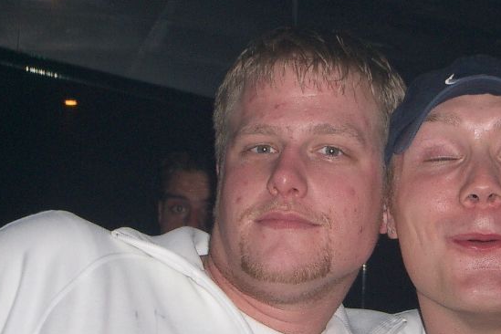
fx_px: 1322
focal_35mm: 95
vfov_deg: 14.4
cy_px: 161
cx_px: 387
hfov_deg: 21.2
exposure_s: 1/40
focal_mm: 8.2
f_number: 3.1
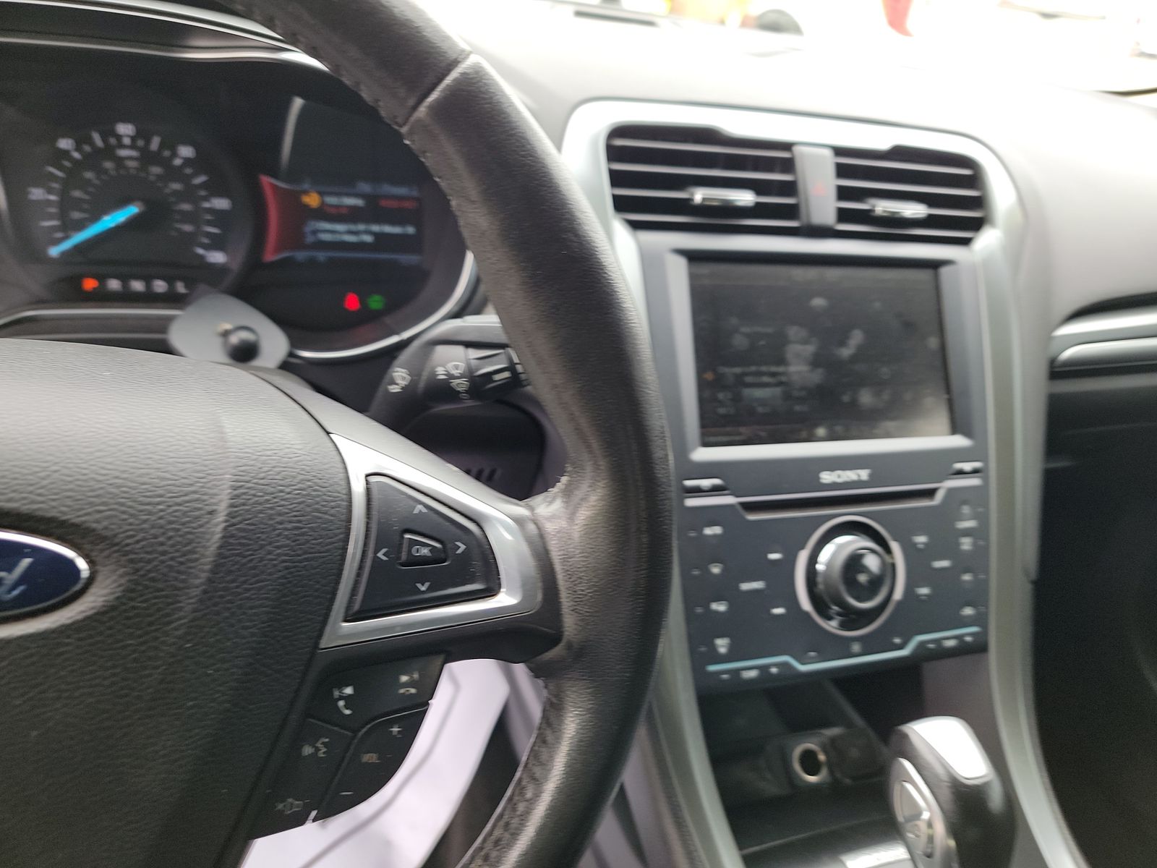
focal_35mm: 24
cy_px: 434
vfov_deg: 56.8
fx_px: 802
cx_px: 578
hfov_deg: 71.6
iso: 65
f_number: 1.8
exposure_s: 1/59
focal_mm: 6.7
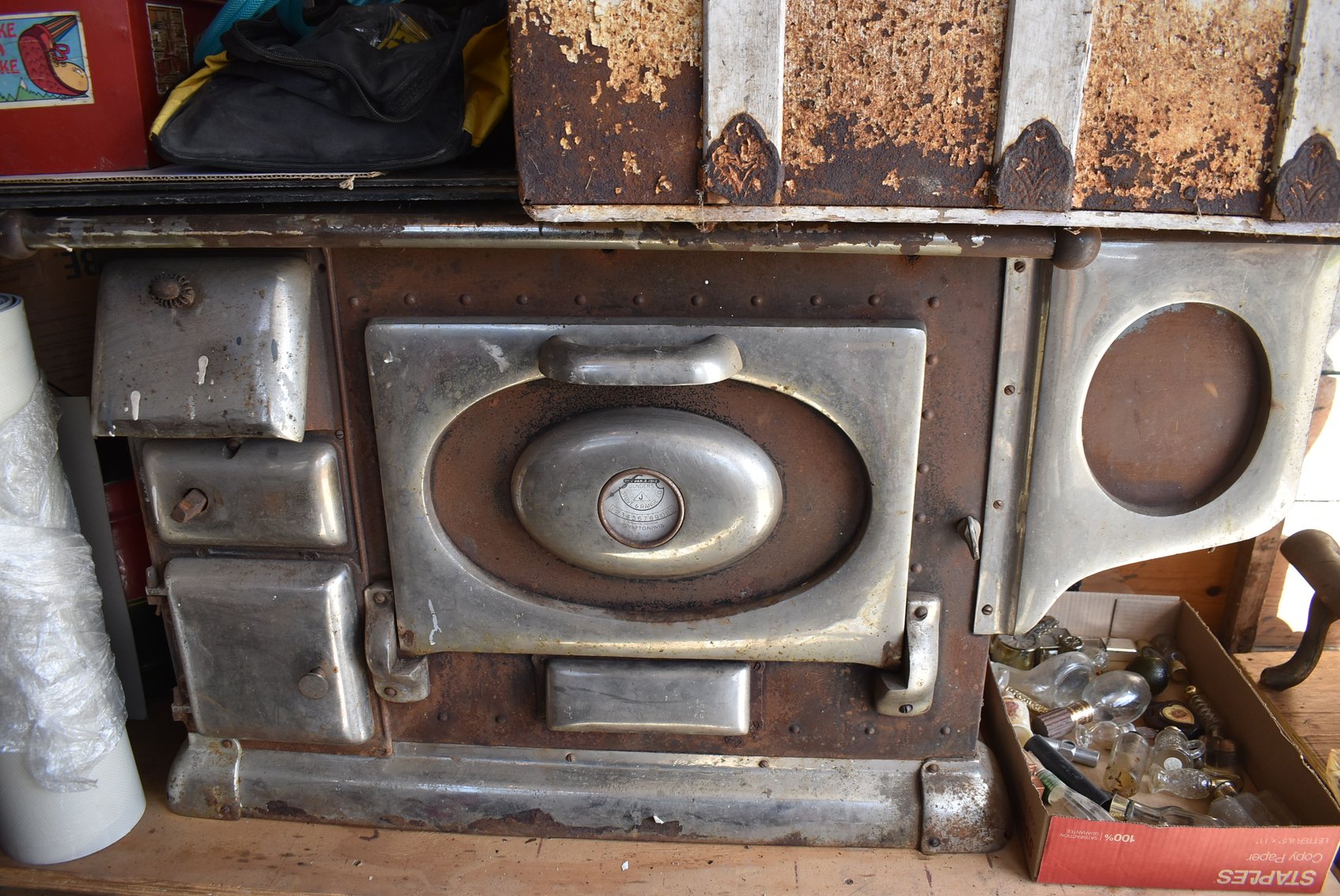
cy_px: 448
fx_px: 1006
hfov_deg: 67.3
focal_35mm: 27
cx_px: 670
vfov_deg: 48.0
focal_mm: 18
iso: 400
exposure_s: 1/250
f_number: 4.5
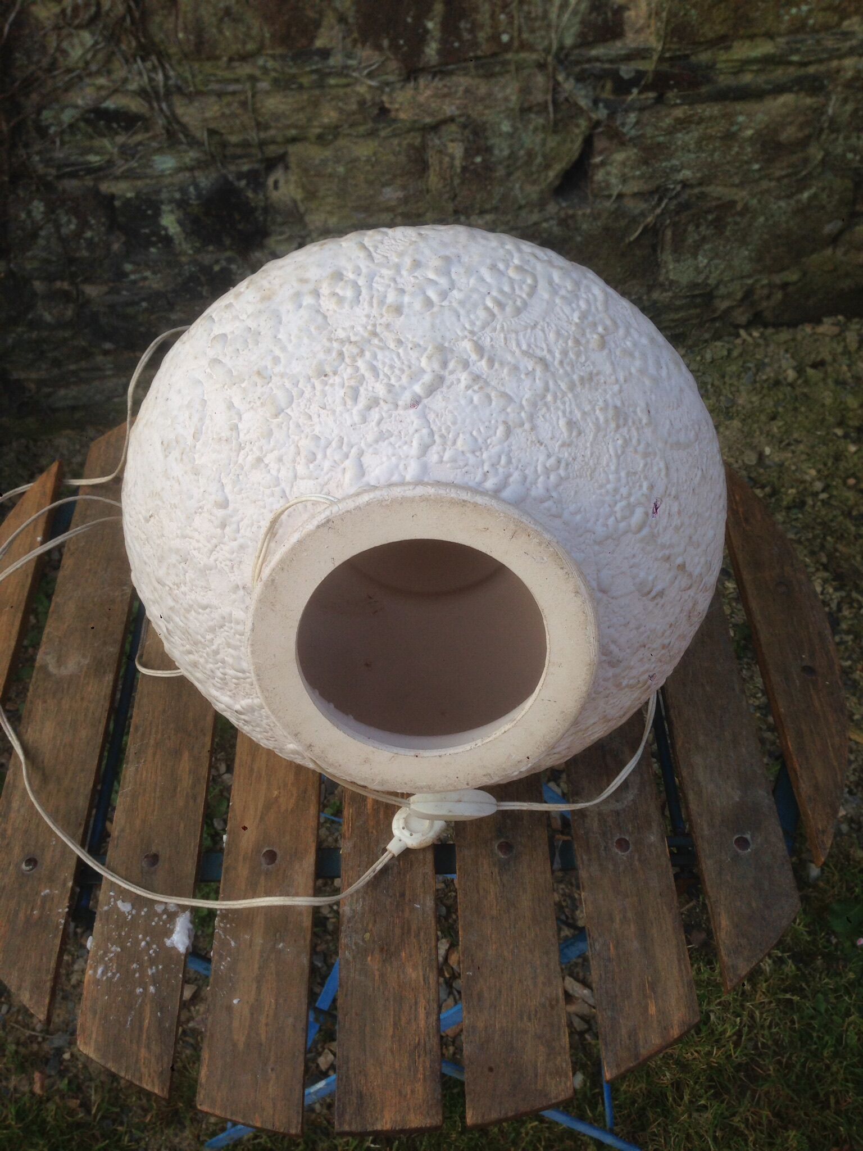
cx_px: 432
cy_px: 576
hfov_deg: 42.9
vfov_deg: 55.4
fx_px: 1097
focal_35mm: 33
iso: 50
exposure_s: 1/396
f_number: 2.4
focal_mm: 4.12
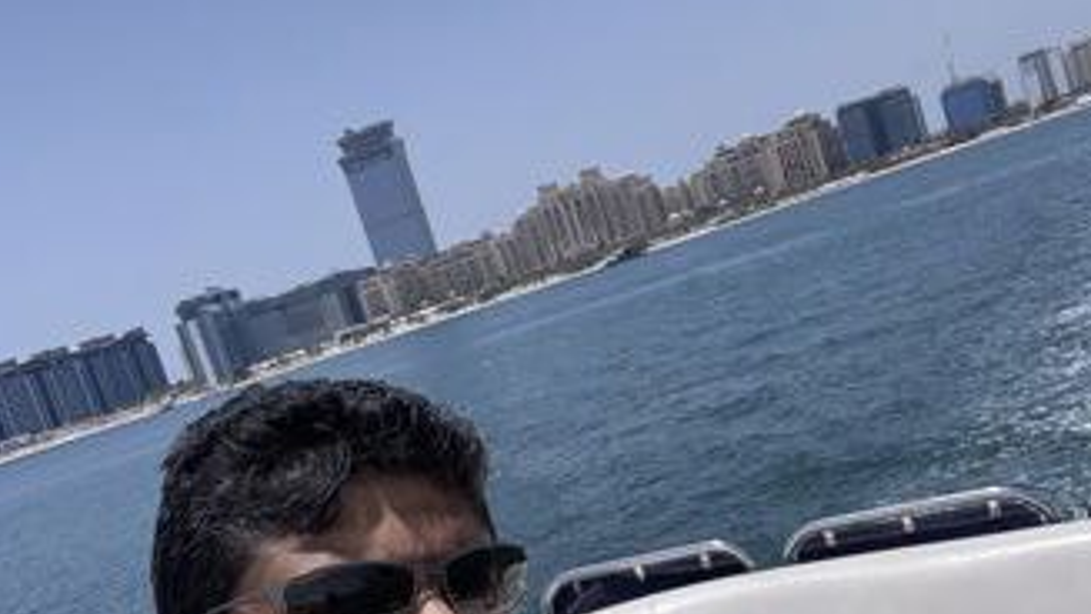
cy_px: 440
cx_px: 544
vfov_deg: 26.8
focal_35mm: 44
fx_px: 1273
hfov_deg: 46.4
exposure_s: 1/1996
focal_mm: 2.69
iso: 25
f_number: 1.9
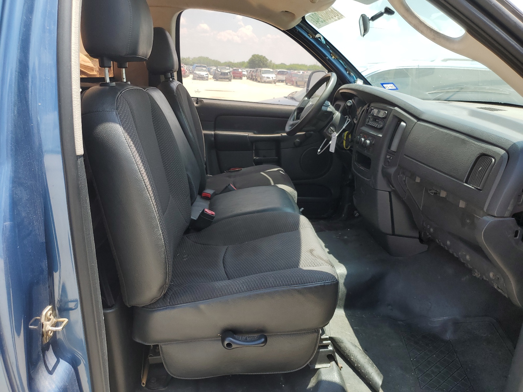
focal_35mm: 26
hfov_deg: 67.3
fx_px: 393
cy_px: 196
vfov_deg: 53.1
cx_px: 262
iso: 50
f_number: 1.5
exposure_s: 1/1000
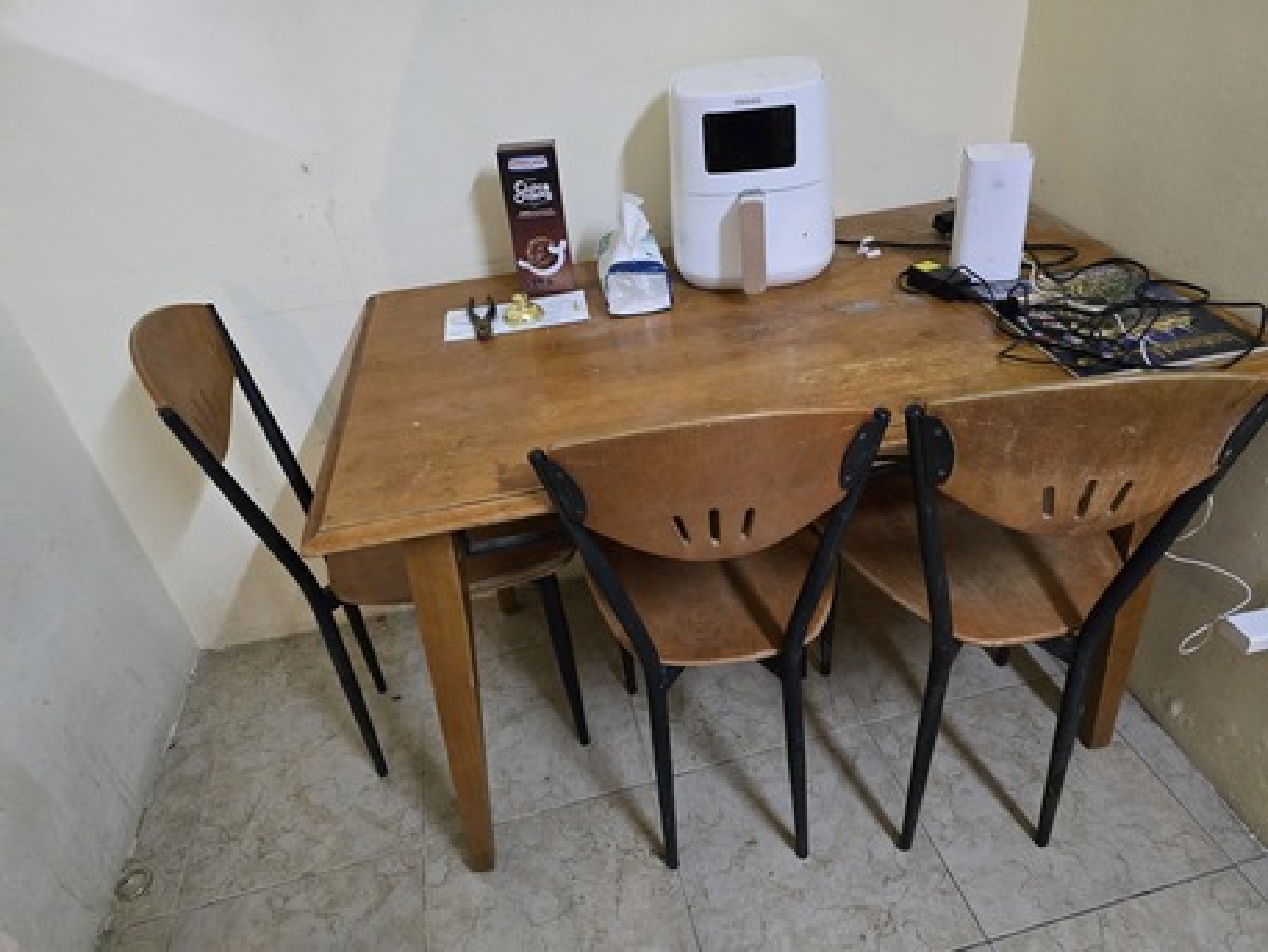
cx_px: 634
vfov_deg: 58.9
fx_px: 843
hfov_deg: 73.9
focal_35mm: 23
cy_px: 476
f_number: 1.7
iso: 2000
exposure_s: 1/100
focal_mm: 6.3
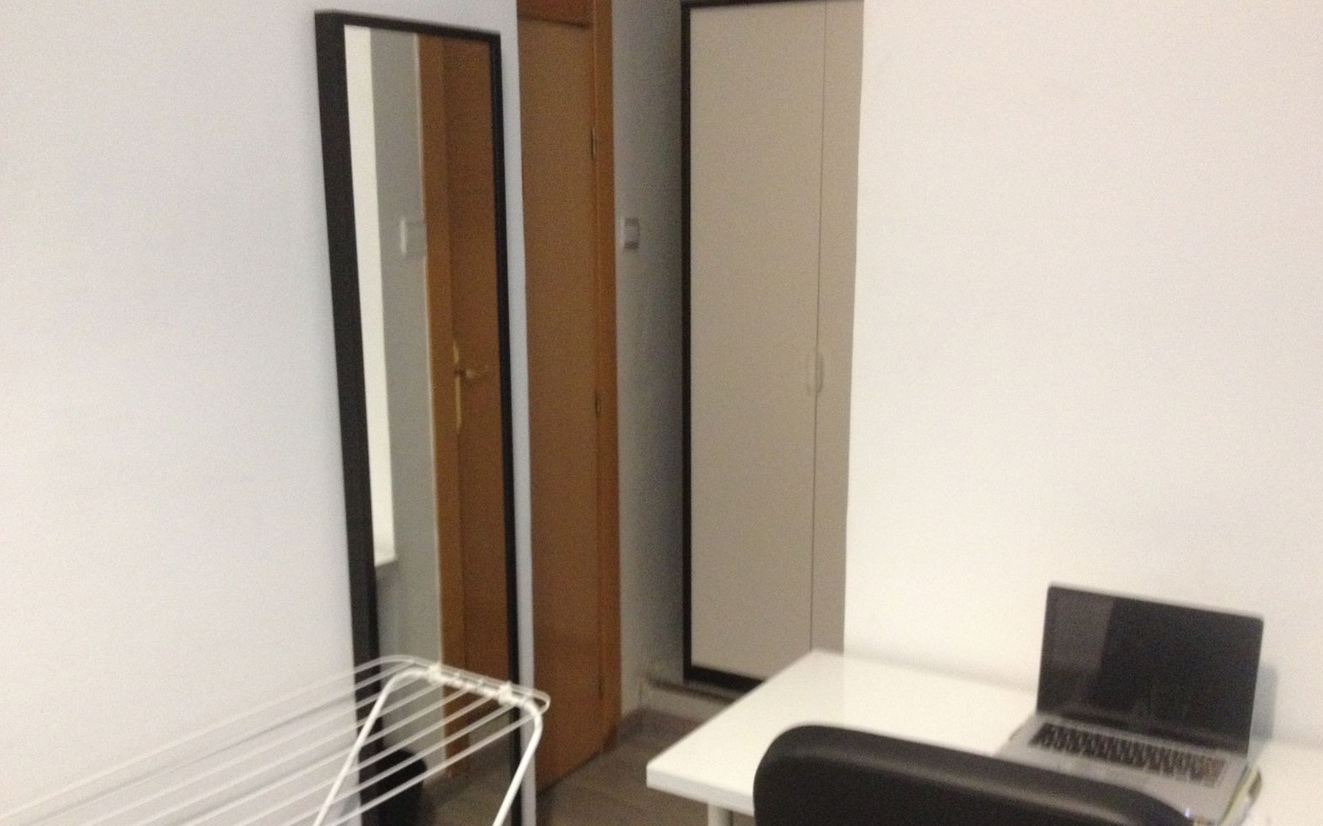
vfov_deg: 33.5
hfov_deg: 51.5
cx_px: 675
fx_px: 1370
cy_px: 489
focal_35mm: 38
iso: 400
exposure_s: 1/15
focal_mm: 4.28
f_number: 2.4
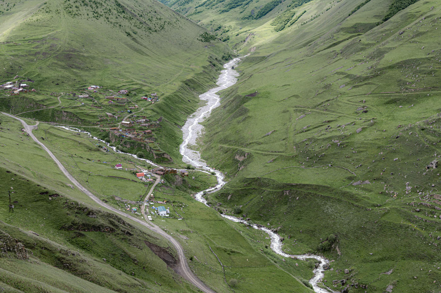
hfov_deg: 41.1
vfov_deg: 28.0
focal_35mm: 48
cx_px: 220
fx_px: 588
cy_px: 146
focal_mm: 48
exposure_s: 1/320
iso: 250
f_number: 8
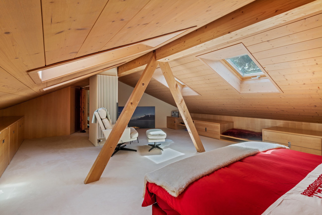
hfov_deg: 90.0
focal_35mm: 18
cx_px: 161
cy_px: 108
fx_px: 161
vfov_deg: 67.4
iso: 100
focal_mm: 18
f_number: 18
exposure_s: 1/1.67
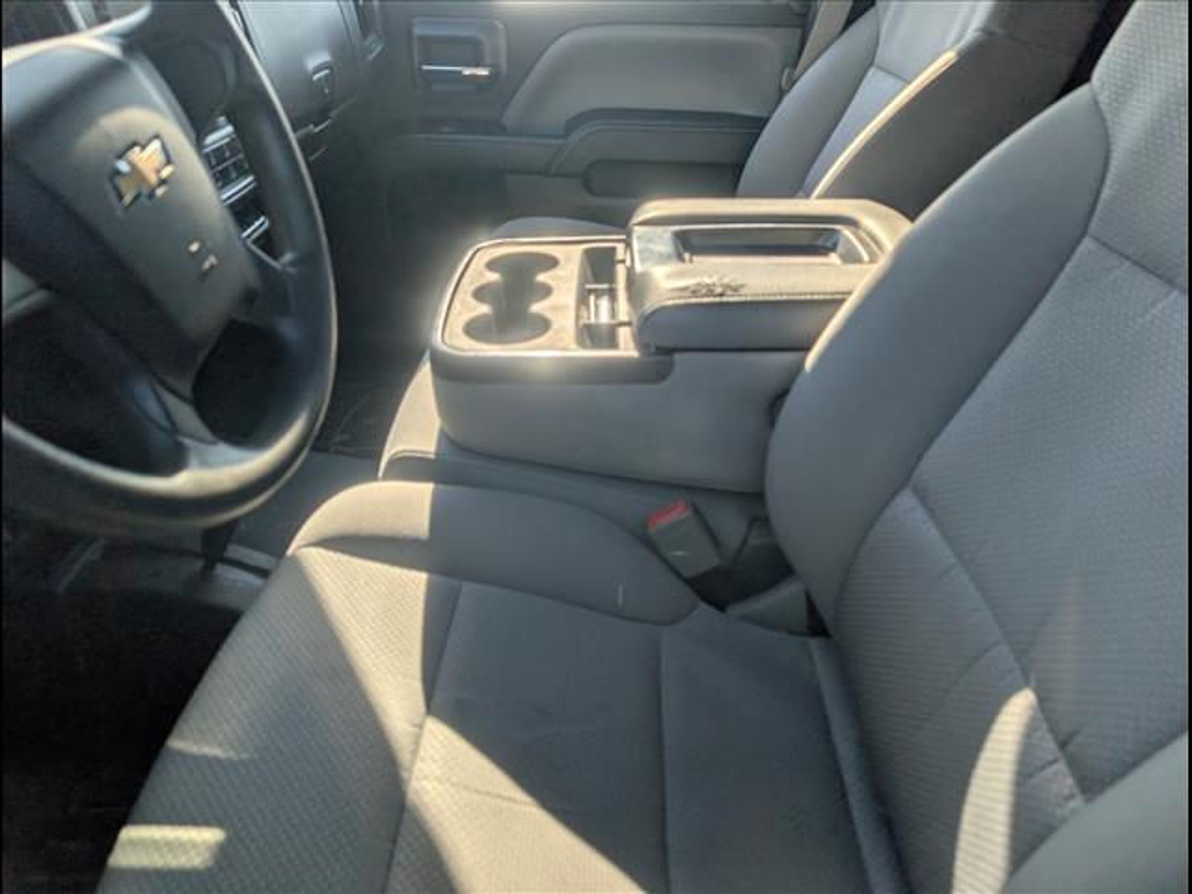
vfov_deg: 56.8
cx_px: 596
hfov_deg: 71.6
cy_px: 447
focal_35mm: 24
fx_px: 826
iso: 33
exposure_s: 1/3333
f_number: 1.68
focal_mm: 6.9
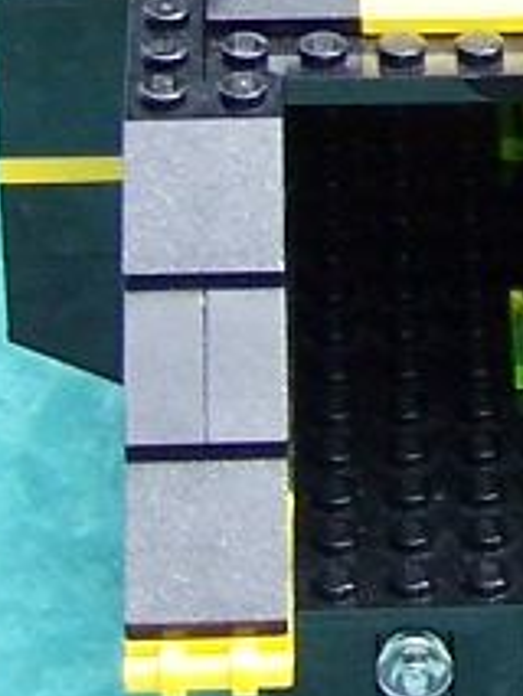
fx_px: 5736
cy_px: -206
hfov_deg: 5.2
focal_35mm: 285
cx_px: 925
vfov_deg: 6.9
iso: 64
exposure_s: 1/200
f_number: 2.8
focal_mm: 6.3
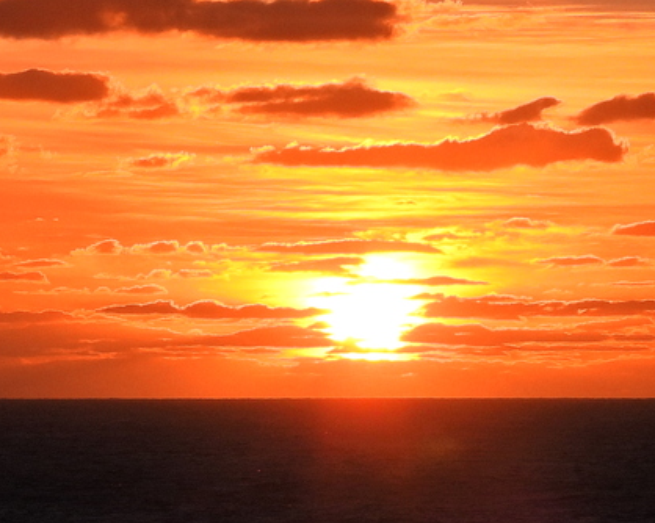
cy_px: 407
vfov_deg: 4.5
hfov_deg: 5.6
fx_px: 6665
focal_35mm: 344
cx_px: 415
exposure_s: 1/2000
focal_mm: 20.5
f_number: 4.5
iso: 100
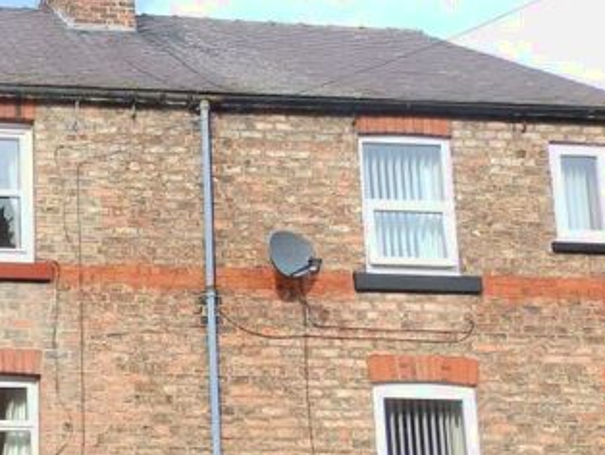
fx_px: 857
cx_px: -50
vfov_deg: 29.1
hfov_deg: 34.0
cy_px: 363
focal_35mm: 49
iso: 80
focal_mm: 4
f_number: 4.5
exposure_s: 1/200
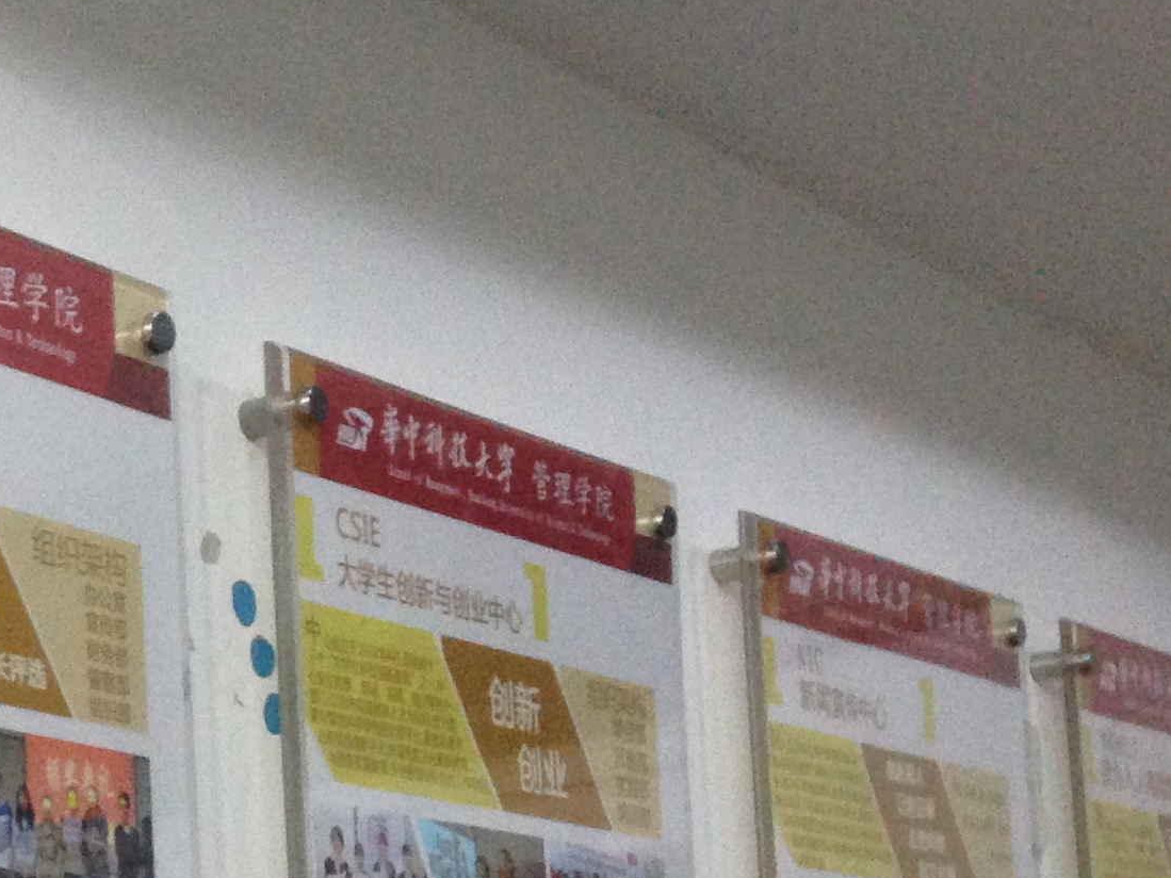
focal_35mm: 98
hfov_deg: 18.6
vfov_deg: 14.8
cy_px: 918
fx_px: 3315
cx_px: -370
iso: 250
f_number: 2.4
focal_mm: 4.12
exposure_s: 1/20
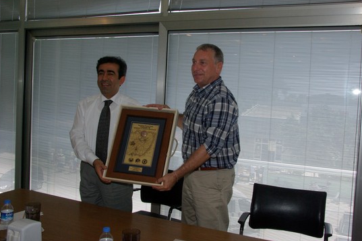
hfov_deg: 49.8
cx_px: 181
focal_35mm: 39
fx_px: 390
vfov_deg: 34.4
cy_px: 107
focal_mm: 23.13
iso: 800
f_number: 13
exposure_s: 1/125
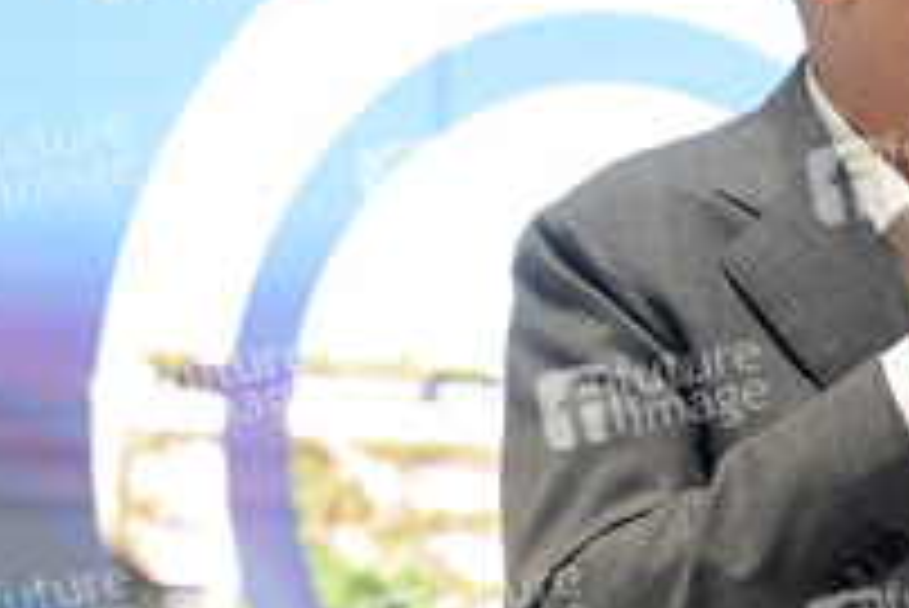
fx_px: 7605
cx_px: 983
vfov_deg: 4.6
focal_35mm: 301
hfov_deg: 6.8
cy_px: 284
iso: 5000
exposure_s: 1/125
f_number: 6.3
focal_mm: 135
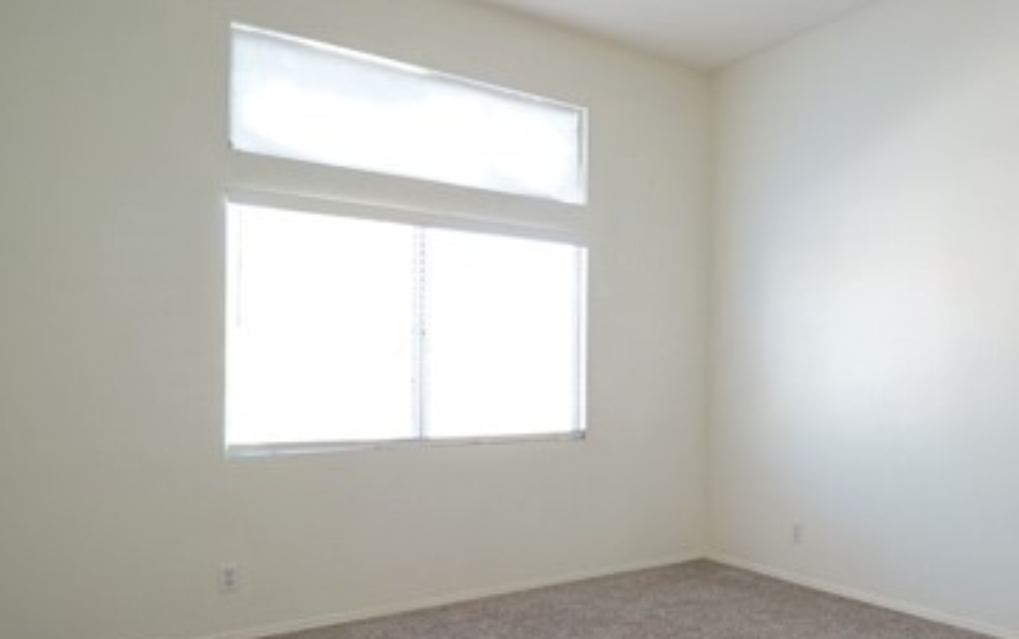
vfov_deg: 45.9
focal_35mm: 27
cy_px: 376
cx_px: 794
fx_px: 751
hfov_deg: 63.3
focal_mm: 10
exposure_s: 1/40
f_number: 6.3
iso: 800
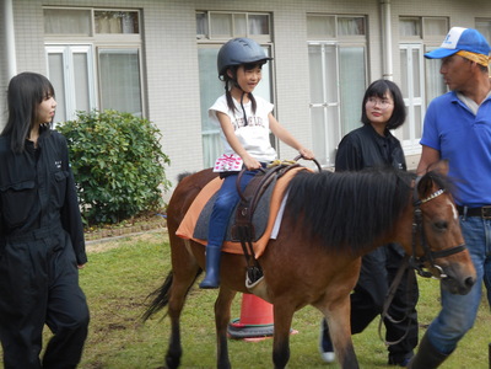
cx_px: 246
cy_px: 184
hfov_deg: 25.7
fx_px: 1078
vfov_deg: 19.4
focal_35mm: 76
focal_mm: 13.5
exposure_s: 1/80
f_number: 5.8
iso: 80
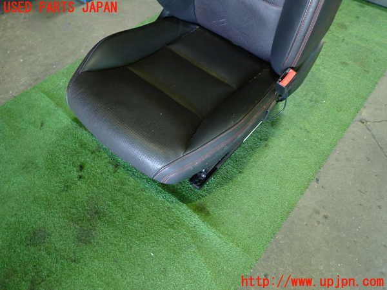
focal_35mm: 25
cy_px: 145
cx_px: 194
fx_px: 279
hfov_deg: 69.4
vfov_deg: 54.9
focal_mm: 4.5
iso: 500
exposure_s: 1/30
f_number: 2
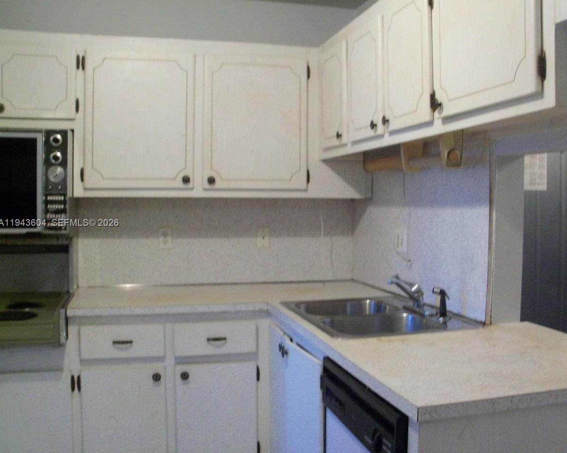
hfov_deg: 49.1
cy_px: 223
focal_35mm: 37
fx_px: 621
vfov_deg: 40.1
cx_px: 304
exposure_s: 1/30
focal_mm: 6.3
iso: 160
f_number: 3
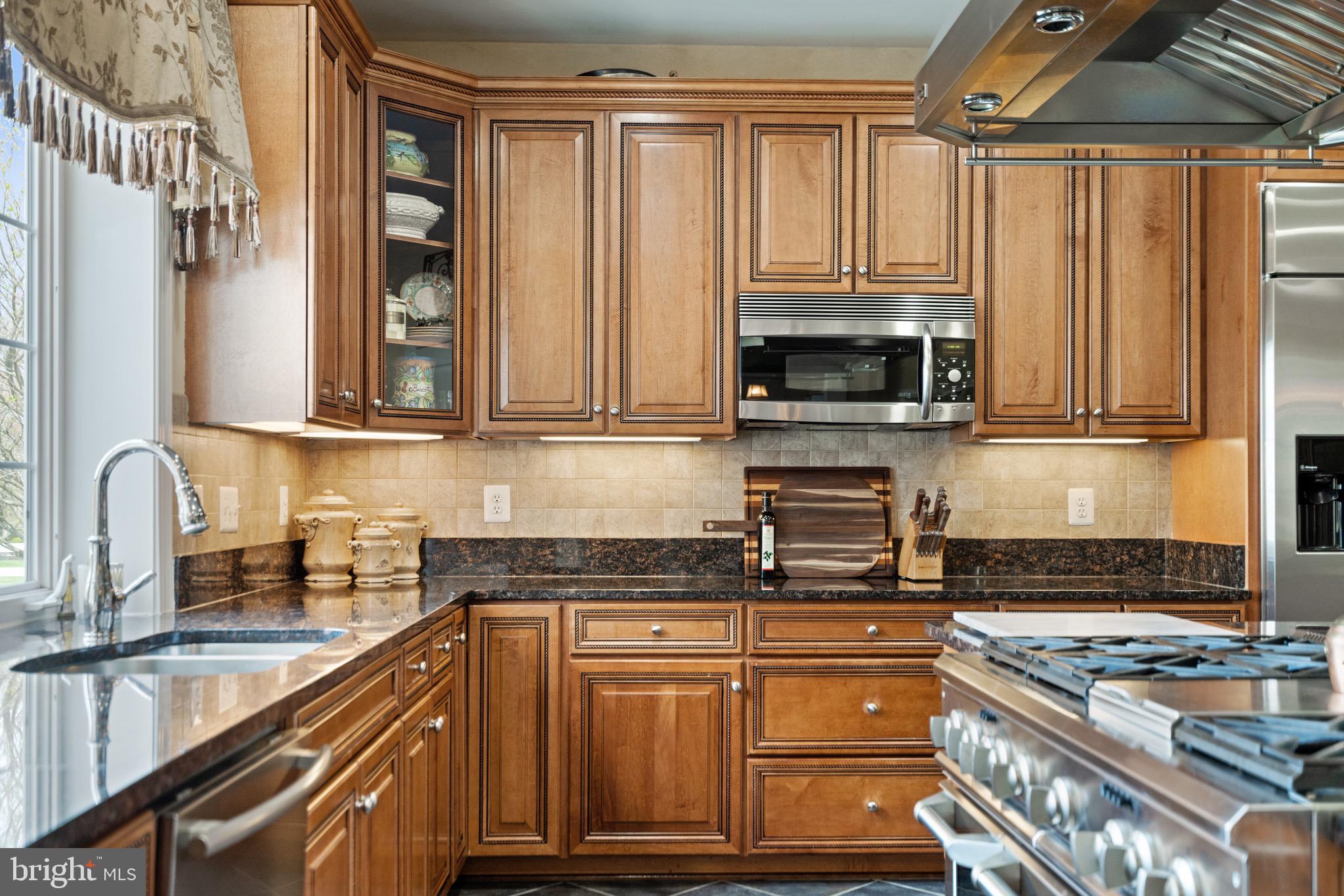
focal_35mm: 35
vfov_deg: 37.8
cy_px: 448
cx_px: 672
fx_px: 1306
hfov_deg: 54.4
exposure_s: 1/30
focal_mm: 35
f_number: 4
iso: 320
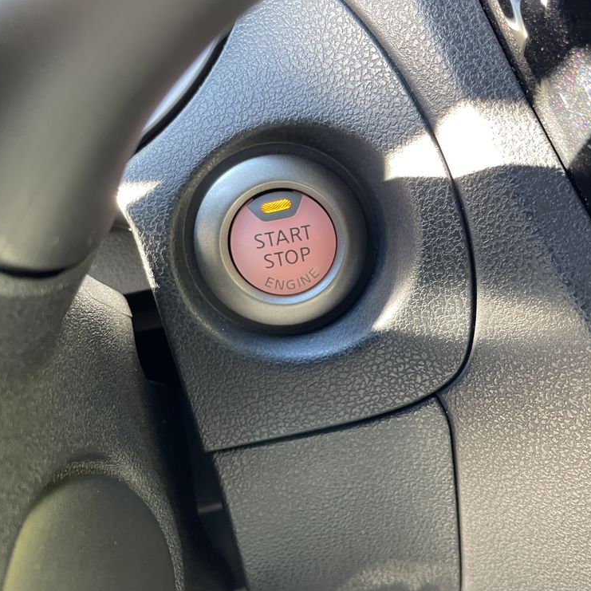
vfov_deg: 52.5
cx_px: 375
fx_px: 599
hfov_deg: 51.9
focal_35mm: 31
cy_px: 297
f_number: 1.6
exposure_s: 1/60
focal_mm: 4.2
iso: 250
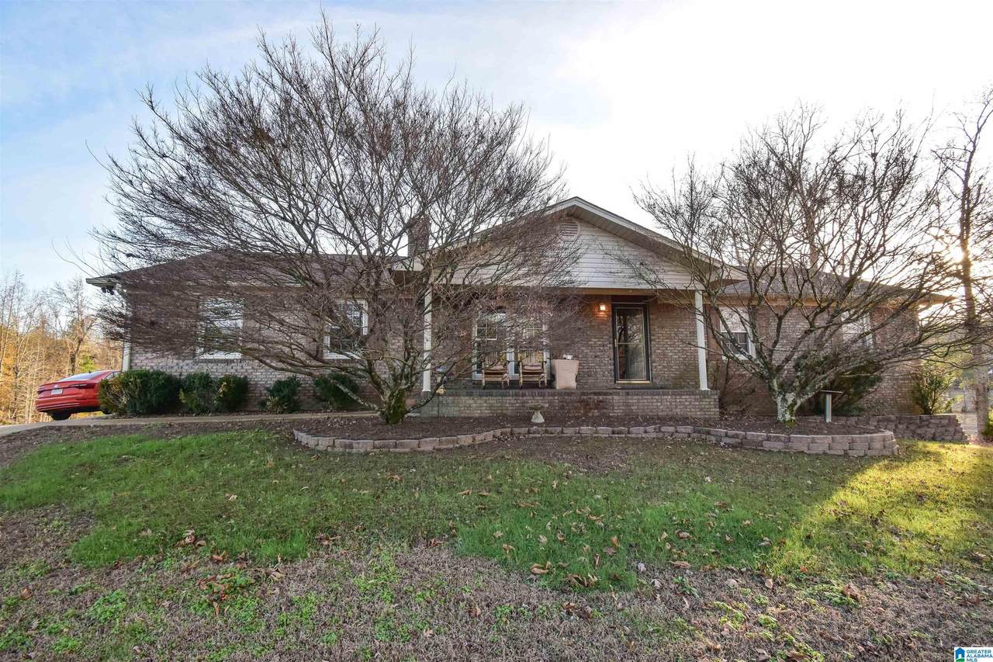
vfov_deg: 77.3
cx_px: 496
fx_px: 414
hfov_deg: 100.4
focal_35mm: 15
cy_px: 331
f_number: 9
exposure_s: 1/125
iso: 400
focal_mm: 10
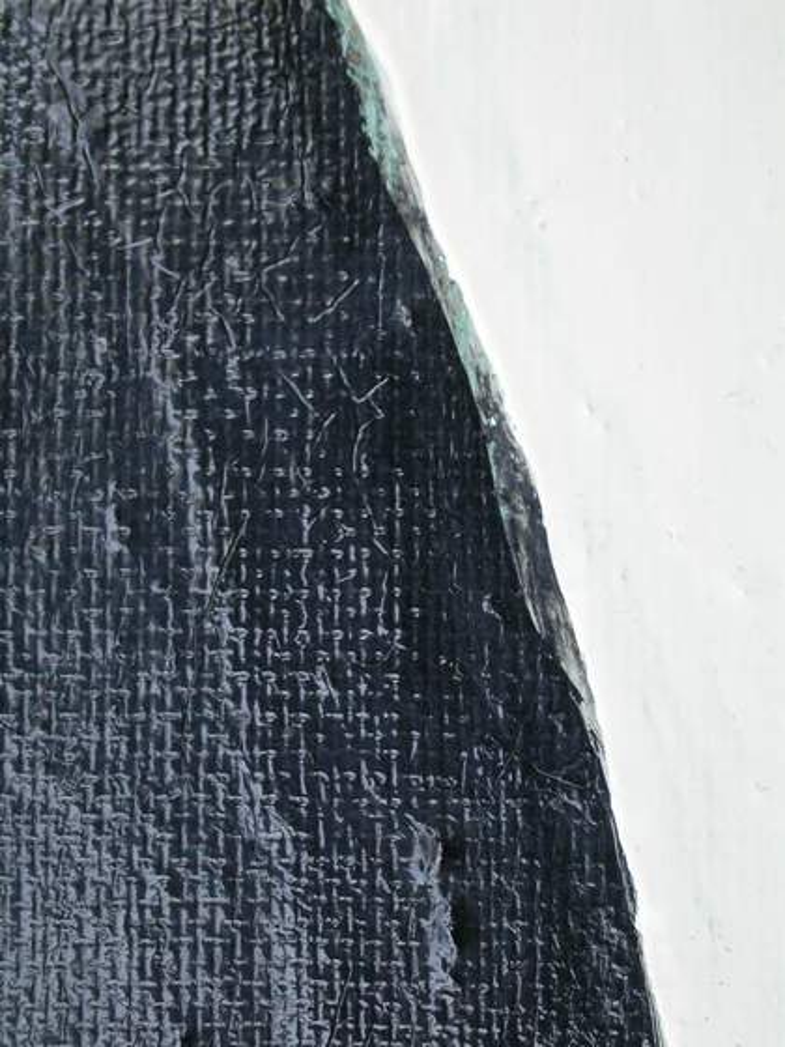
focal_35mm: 121
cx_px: 392
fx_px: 3659
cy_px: 524
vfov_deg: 16.3
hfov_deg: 12.2
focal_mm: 25.1
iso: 100
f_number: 4.4
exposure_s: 1/29.6
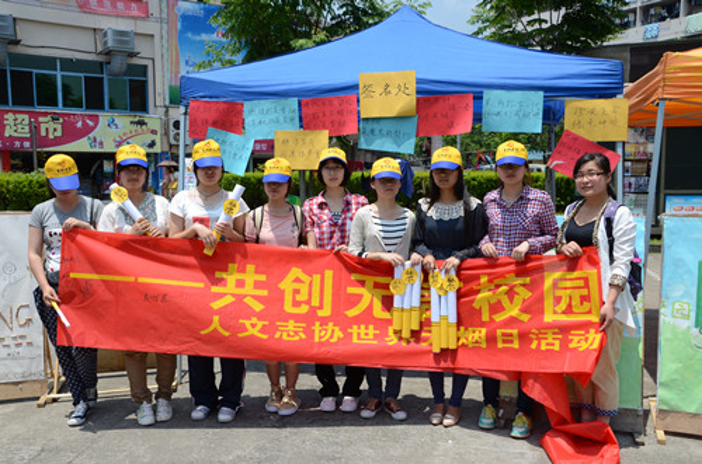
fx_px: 642
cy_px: 232
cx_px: 351
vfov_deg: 39.8
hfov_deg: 57.3
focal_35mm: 33
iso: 100
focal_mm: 22
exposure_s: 1/250
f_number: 8
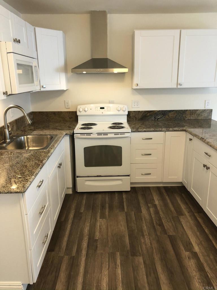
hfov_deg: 49.7
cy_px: 145
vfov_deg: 63.4
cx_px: 108
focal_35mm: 28
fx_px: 234
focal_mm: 4
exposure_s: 1/17
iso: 40
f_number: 1.8
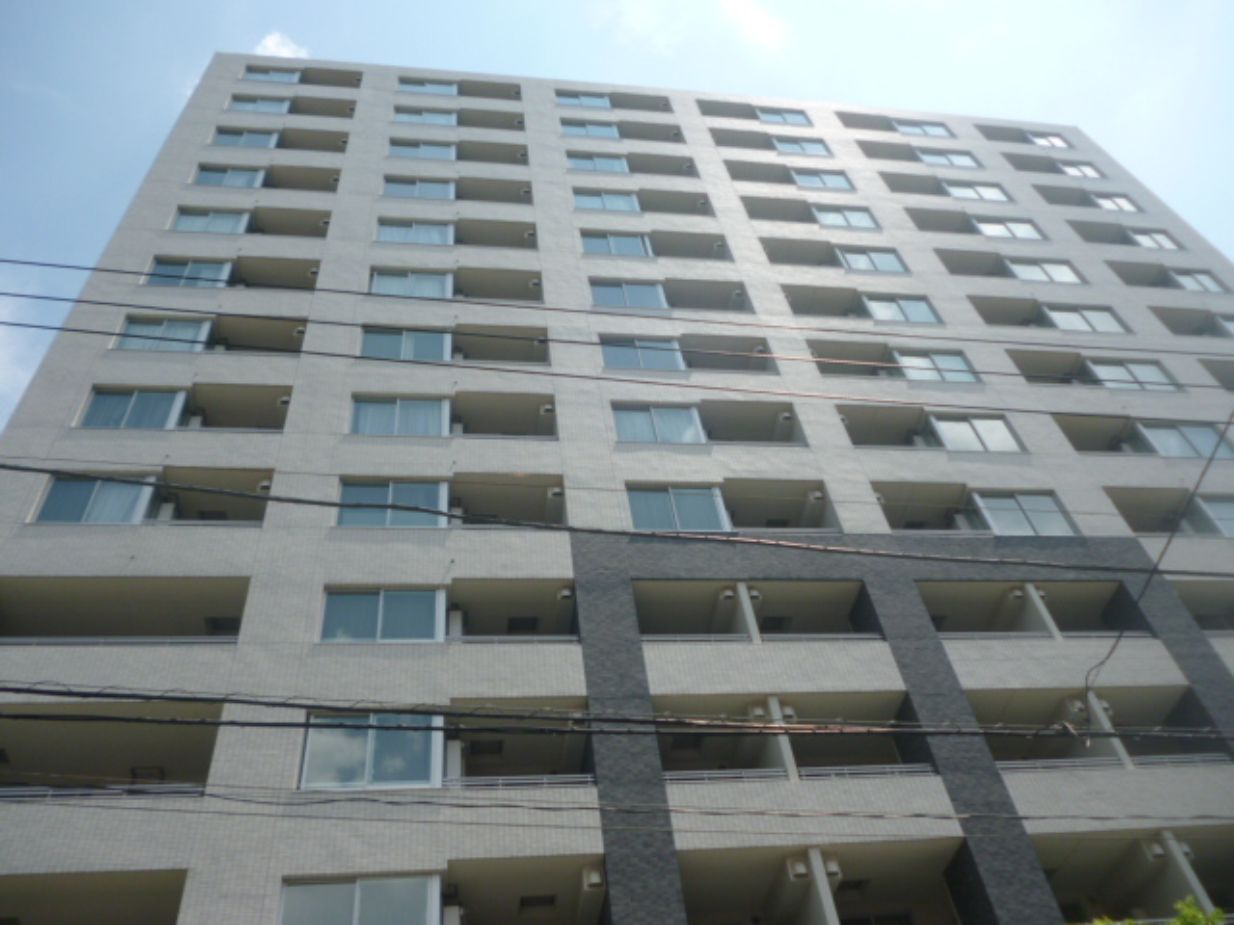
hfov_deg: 63.4
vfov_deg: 49.7
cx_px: 617
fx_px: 998
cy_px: 462
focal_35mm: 28
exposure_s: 1/125
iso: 100
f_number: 9
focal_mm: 5
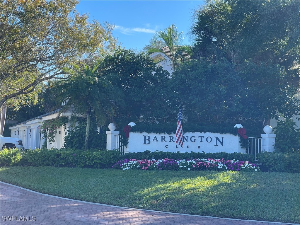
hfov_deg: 30.3
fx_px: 555
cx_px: 150
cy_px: 112
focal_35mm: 64
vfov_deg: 22.9
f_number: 2.2
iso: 20
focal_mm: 7.5
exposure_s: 1/339
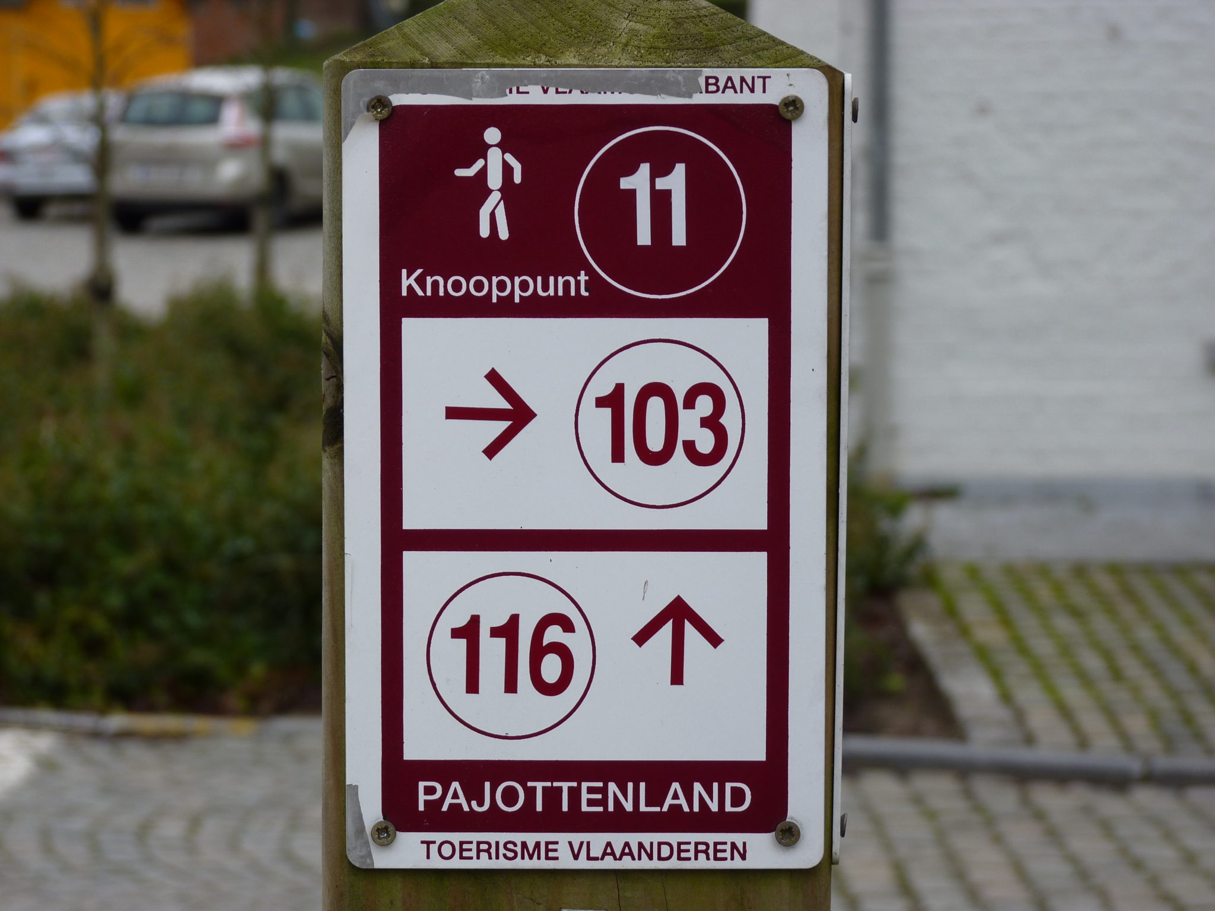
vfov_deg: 12.7
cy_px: 456
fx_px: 4107
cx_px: 608
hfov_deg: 16.8
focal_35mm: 117
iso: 80
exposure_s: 1/80
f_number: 3.6
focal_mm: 20.8
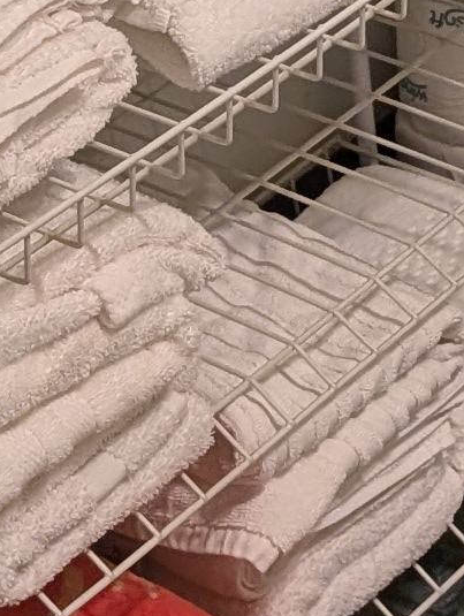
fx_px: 3262
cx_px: 751
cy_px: -917
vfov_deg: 9.5
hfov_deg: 7.9
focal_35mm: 183
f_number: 1.68
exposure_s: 1/60
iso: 370
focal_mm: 6.9
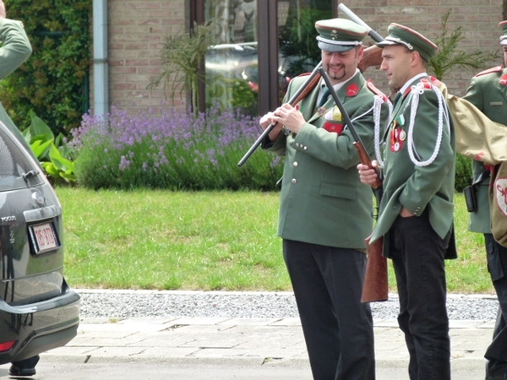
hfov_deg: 6.5
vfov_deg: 4.9
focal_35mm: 303
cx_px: 254
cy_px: 190
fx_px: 4438
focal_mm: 54.5
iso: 160
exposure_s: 1/250
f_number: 4
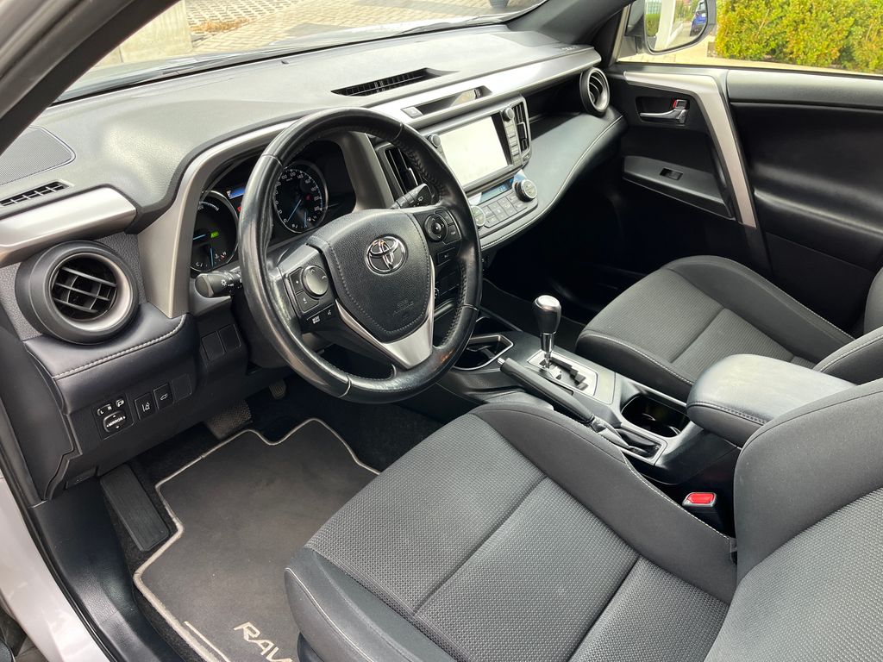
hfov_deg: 67.3
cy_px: 331
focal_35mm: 26
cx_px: 442
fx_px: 663
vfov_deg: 53.1
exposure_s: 1/111
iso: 125
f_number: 1.6
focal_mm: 5.1
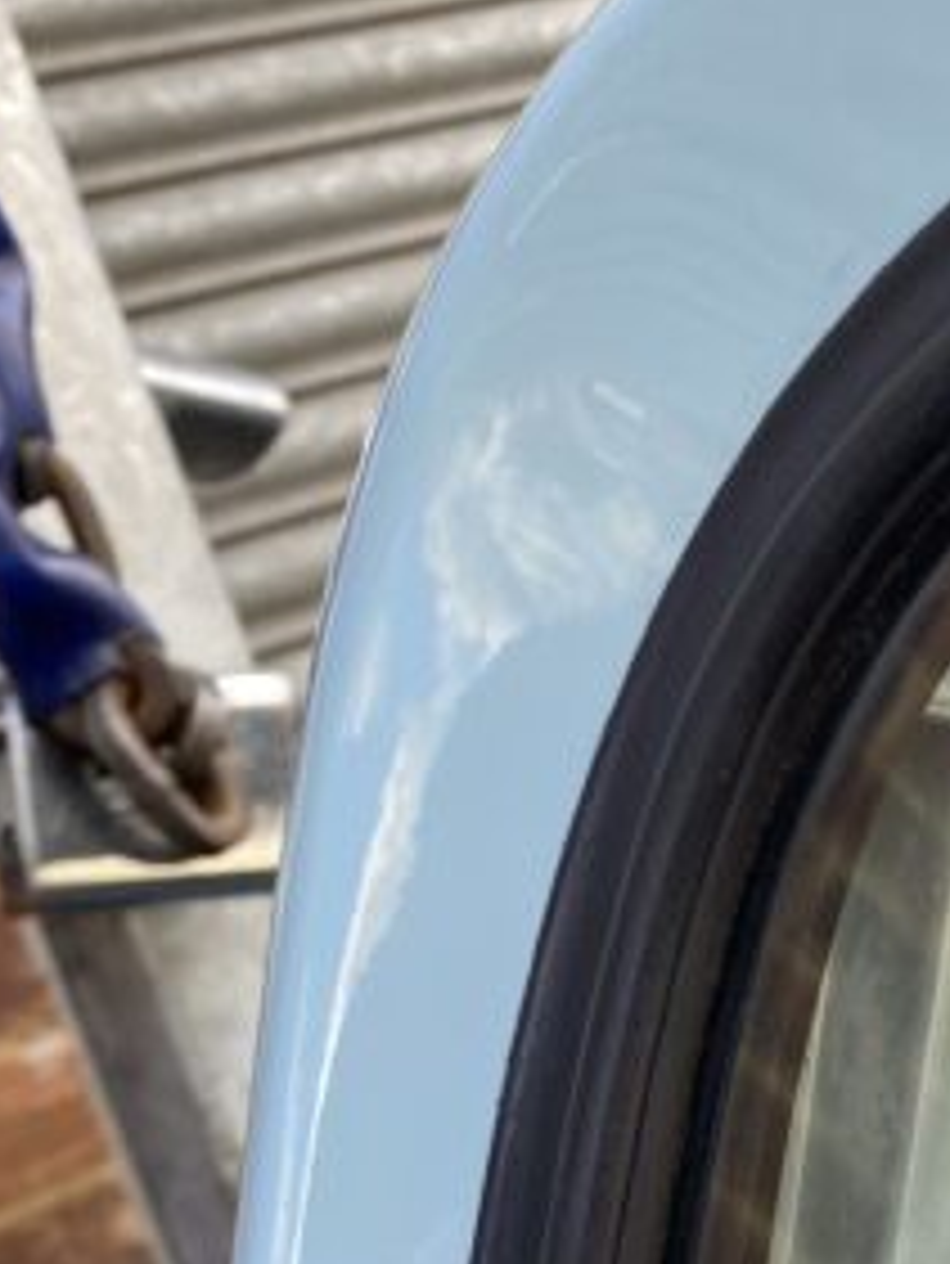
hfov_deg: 18.8
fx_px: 2706
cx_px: 1153
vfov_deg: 26.3
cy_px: 769
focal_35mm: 74
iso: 32
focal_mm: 4.25
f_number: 1.8
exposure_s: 1/284
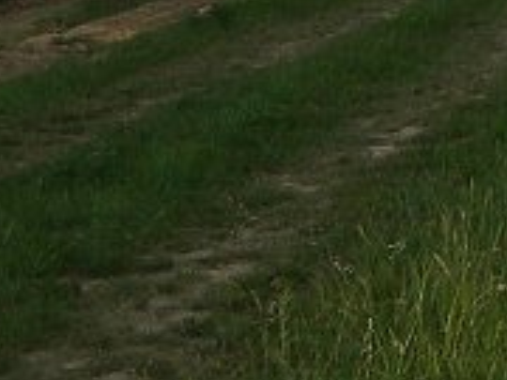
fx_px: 2475
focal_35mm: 169
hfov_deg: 10.6
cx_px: 1037
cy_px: -374
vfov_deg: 8.4
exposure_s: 1/500
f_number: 4.4
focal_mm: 6.3
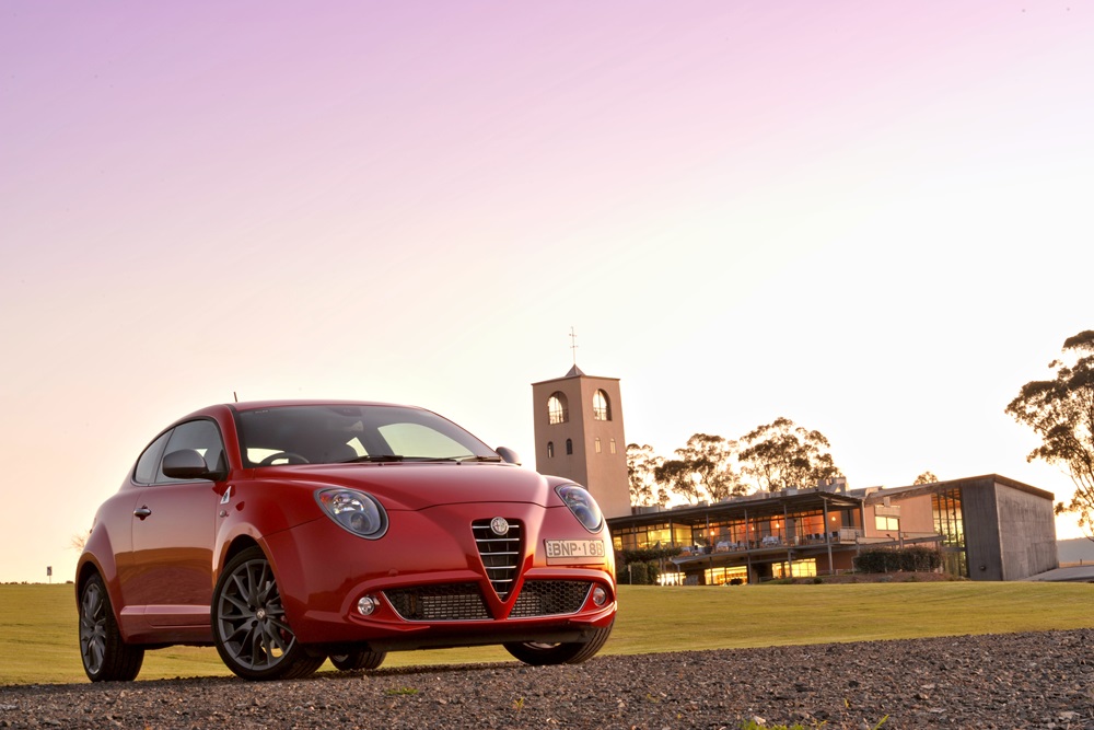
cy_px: 365
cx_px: 547
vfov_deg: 19.5
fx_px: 2127
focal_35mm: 70
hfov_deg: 28.8
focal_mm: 70
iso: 200
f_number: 22
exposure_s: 30
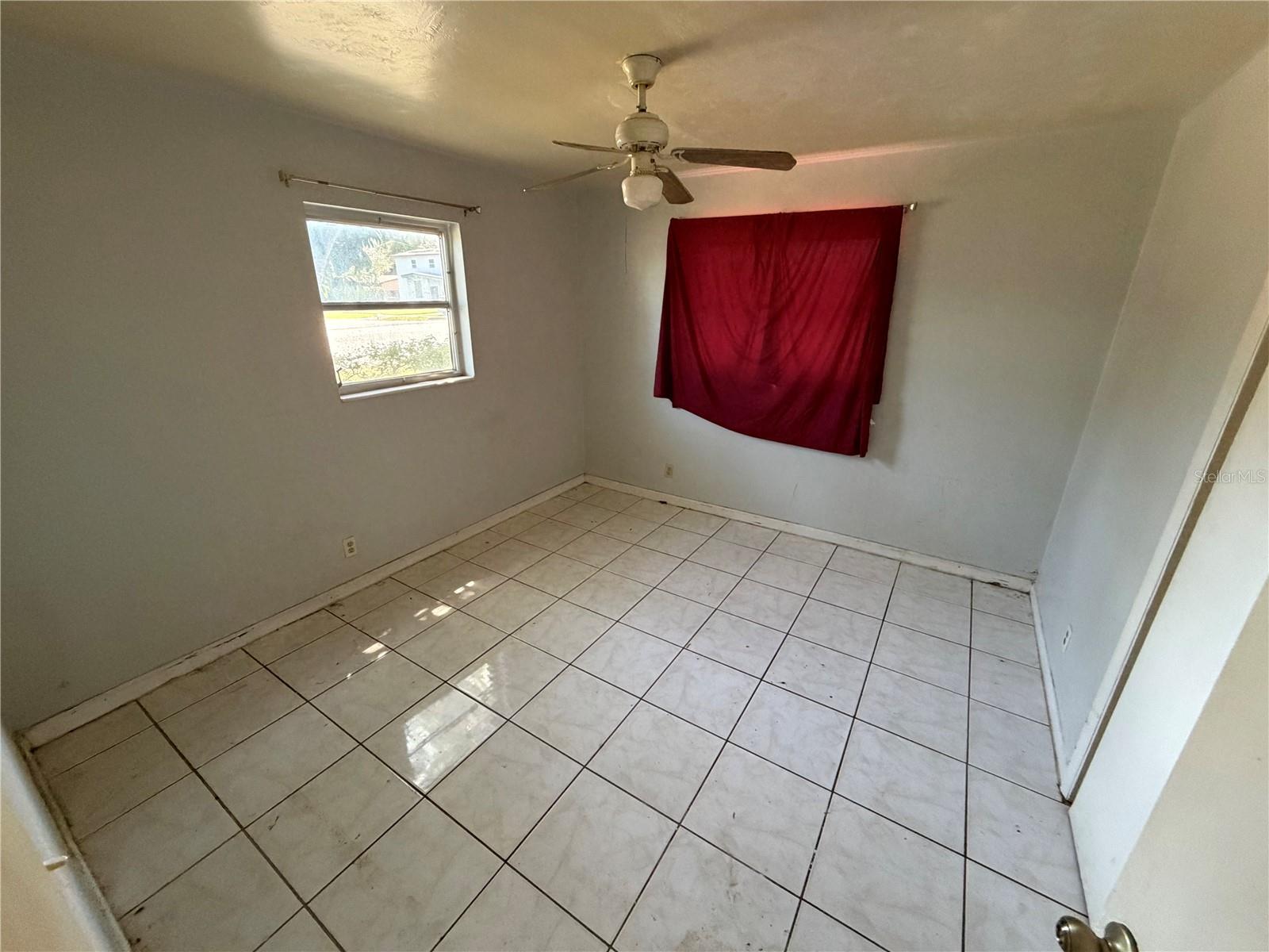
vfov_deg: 85.7
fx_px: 513
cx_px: 634
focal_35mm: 14
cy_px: 476
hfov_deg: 102.1
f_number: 2.2
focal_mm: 2.22
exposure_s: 1/60
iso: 400
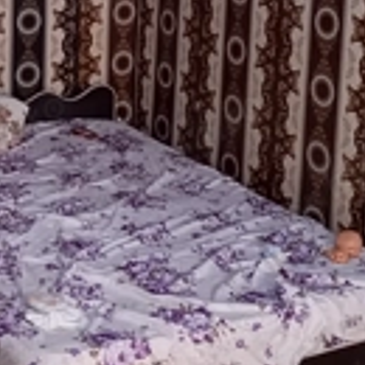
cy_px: -8
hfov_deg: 22.5
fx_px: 907
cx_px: 73
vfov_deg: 21.9
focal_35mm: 76
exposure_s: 1/20
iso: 3780
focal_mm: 4.22
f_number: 1.8
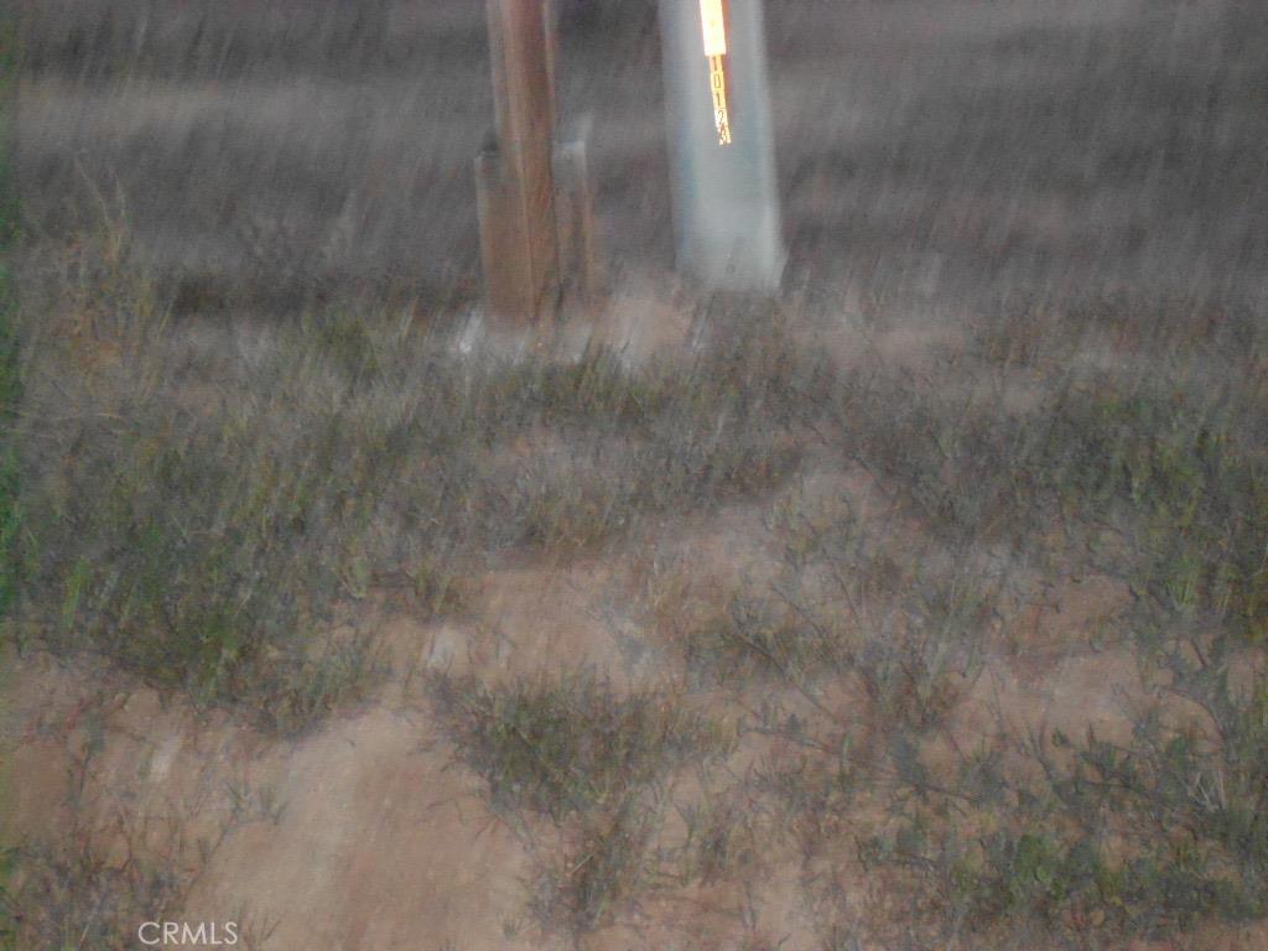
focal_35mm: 86
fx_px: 3150
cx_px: 634
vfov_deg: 17.2
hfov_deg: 22.8
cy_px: 476
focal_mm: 15.4
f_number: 6.3
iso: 1600
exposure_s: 1/60
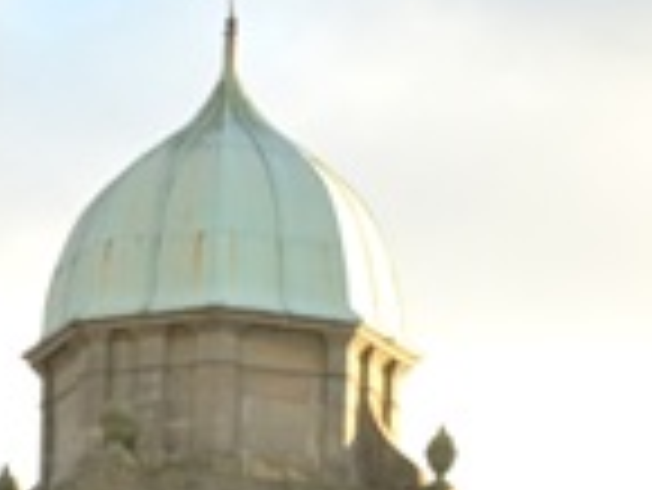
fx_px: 4788
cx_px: -306
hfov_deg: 7.7
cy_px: 1333
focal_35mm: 254
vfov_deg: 5.6
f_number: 13
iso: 800
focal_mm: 41
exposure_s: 1/160
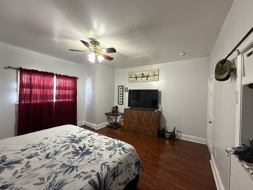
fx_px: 102
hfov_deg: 102.1
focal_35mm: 14
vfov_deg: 85.7
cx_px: 126
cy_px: 95
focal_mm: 2.22
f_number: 2.2
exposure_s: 1/60
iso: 500
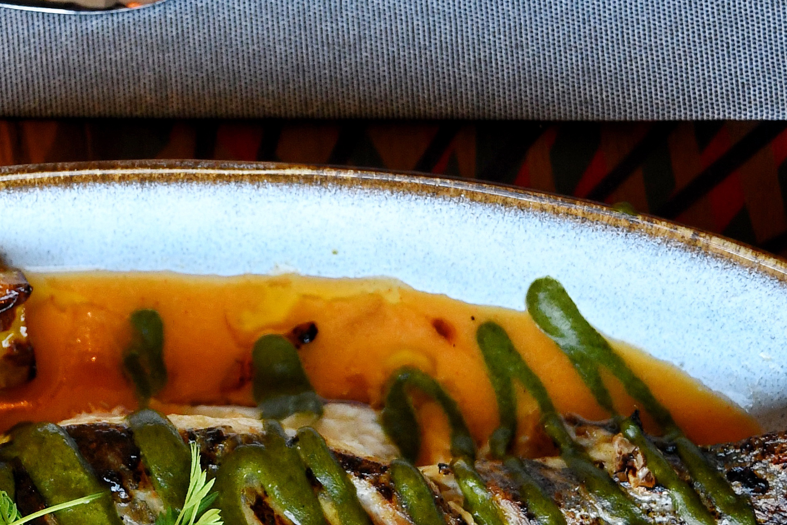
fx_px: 2929
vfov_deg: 10.2
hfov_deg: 15.2
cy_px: 437
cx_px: 188
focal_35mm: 134
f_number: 3.2
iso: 800
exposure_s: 1/250
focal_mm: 31
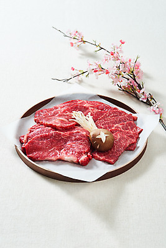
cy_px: 124
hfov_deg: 24.2
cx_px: 83
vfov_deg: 35.6
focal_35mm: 56
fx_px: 387
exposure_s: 1/125
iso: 100
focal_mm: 56
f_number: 9
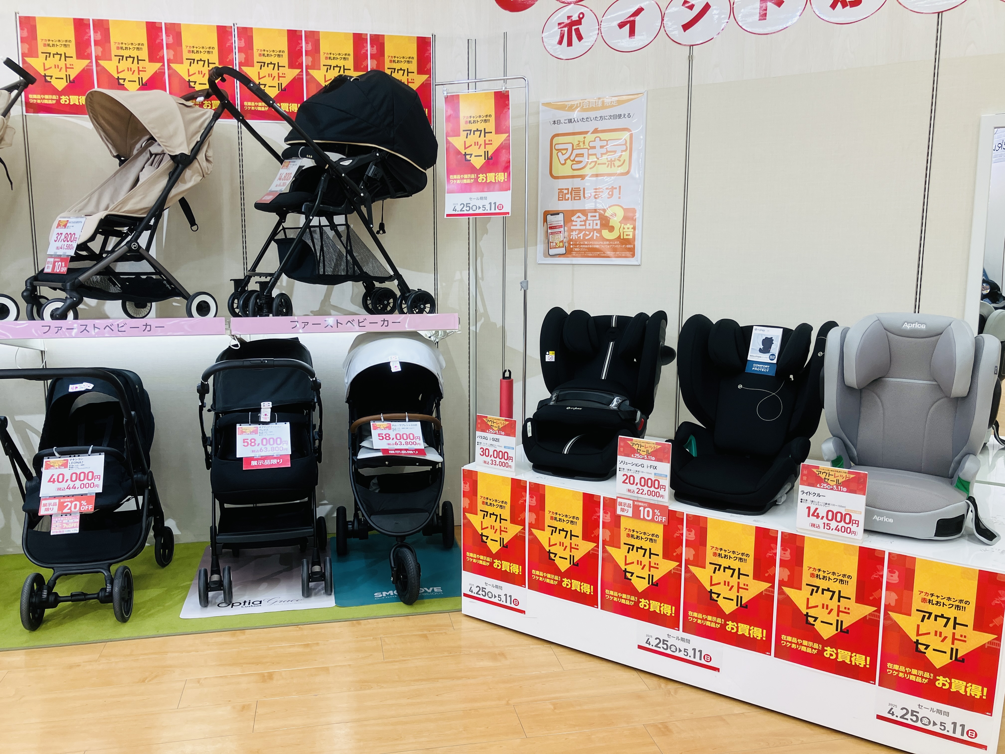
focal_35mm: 28
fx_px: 813
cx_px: 502
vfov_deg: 49.7
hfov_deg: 63.4
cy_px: 377
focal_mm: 3.99
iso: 50
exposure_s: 1/100
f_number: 1.8
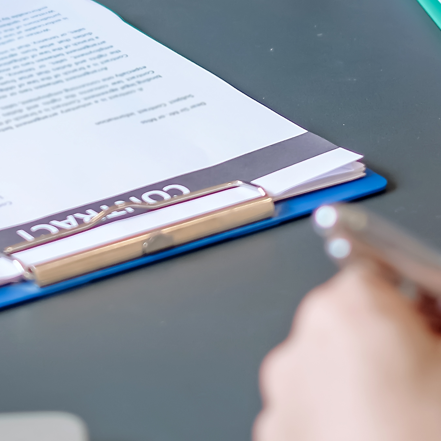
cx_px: 71
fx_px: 2868
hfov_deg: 8.8
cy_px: -9
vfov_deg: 8.7
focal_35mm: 199
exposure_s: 1/180
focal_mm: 35
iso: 200
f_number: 1.6
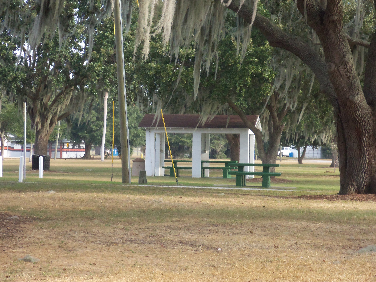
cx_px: 188
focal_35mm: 140
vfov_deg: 10.6
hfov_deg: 14.1
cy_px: 141
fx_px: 1521
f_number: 5.7
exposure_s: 1/200
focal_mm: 25.3
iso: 250
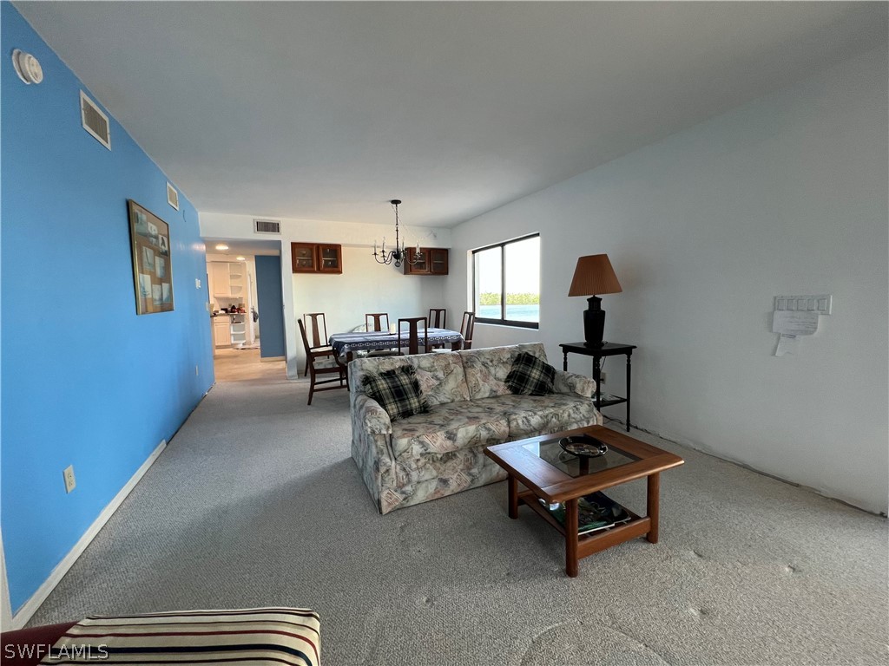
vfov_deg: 89.9
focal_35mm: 13
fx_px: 334
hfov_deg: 106.2
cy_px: 333
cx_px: 444
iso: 160
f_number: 1.8
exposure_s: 1/99
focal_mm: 1.57
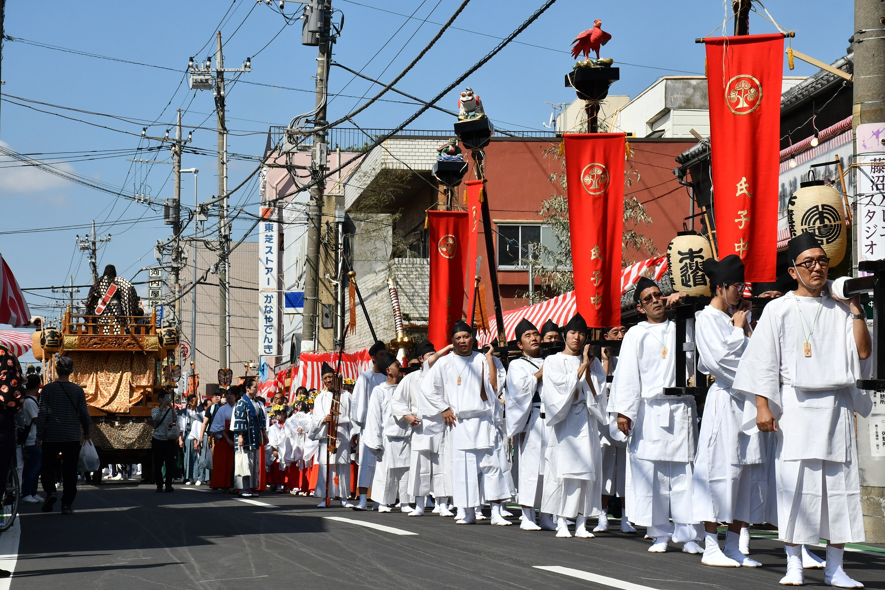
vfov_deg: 14.7
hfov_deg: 21.9
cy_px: 295
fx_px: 2286
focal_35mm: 93
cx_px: 442
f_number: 11
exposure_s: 1/2000
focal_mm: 62
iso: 500
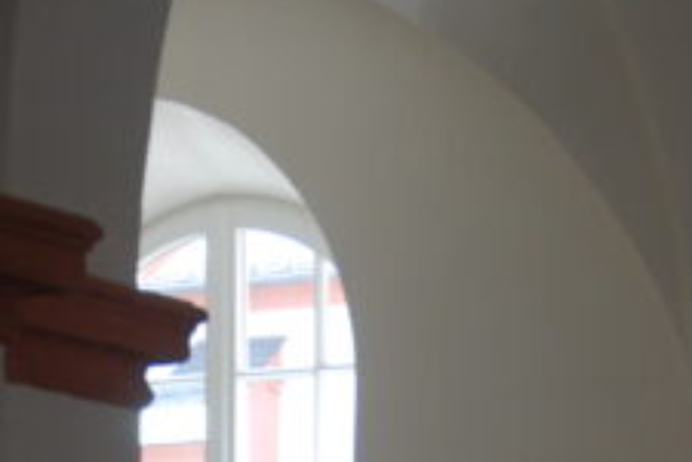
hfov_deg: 11.4
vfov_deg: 7.4
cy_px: 839
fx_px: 3464
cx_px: 357
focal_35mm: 180
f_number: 4
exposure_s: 1/60
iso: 200
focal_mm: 27
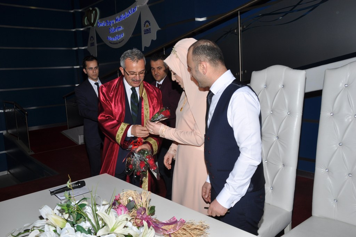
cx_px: 178
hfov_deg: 62.0
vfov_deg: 43.5
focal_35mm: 30
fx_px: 296
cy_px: 118
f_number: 8
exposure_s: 1/125
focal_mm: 20
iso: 200
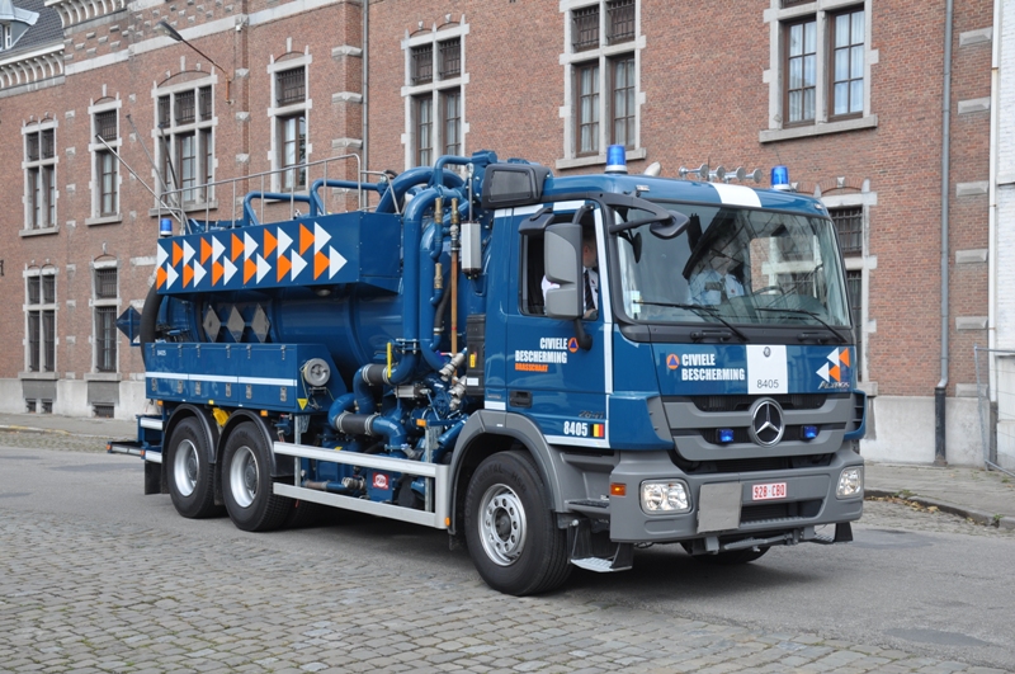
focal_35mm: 48
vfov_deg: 28.0
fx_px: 1351
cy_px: 337
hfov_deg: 41.2
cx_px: 508
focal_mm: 32
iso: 200
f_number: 6.7
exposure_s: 1/180
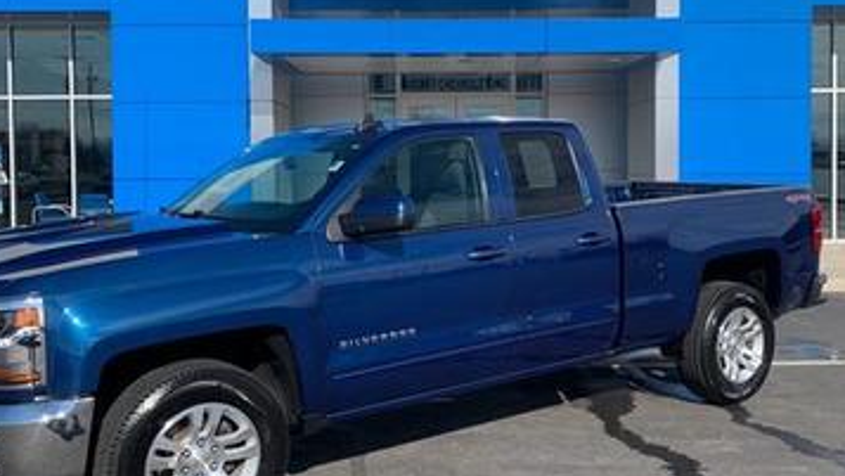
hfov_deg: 50.5
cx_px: 431
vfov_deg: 29.6
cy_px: 187
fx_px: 896
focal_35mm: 40
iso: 25
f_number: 1.8
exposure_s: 1/2994
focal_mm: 4.25
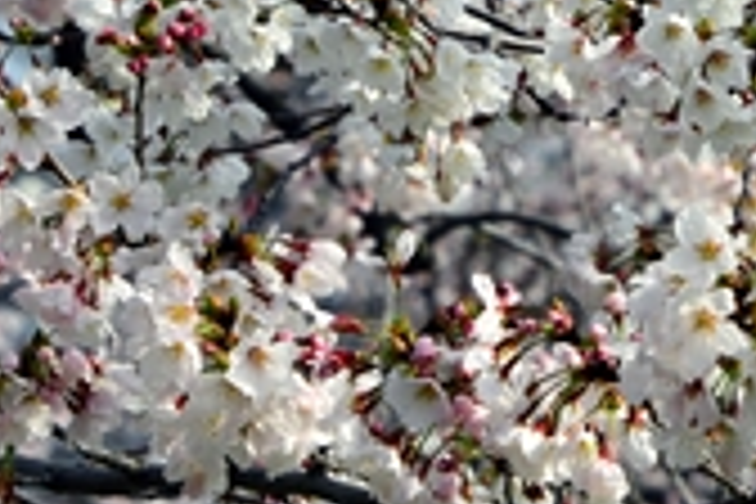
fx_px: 10499
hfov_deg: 4.1
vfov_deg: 2.7
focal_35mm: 500
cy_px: -310
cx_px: 1246
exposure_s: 1/500
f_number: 11
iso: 400
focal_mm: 105
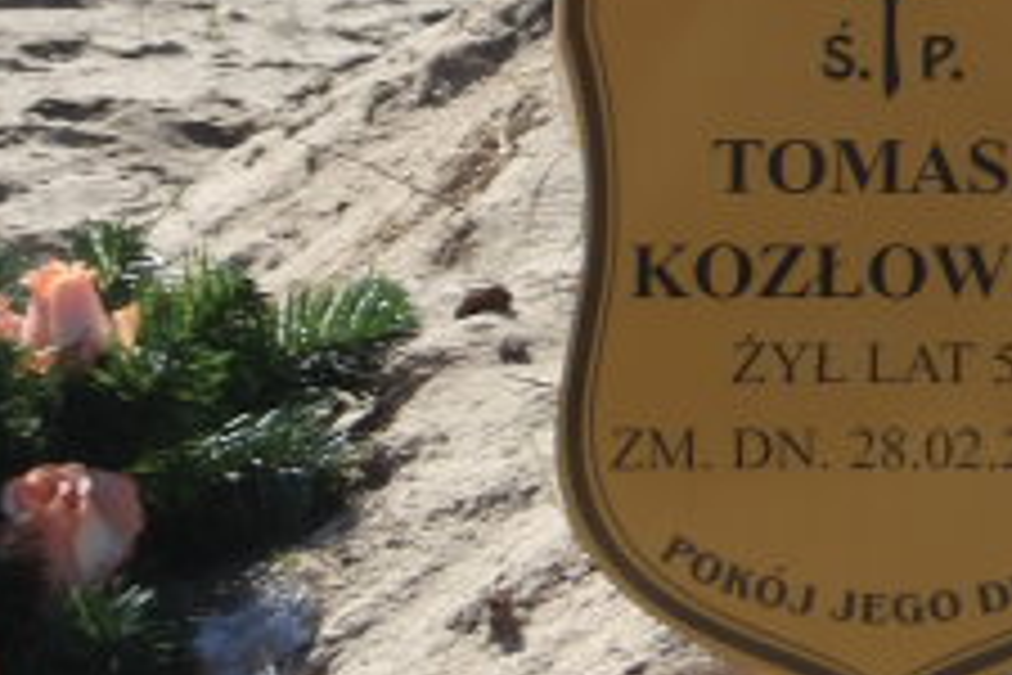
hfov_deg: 6.5
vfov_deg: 4.3
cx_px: 841
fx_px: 8967
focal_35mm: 319
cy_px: 184
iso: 100
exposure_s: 1/285
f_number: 6.6
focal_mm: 19.6
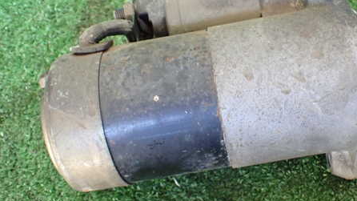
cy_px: 77
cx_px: 227
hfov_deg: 45.9
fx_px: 417
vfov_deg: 27.0
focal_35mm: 44
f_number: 2.3
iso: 800
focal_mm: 5.4
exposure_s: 1/50
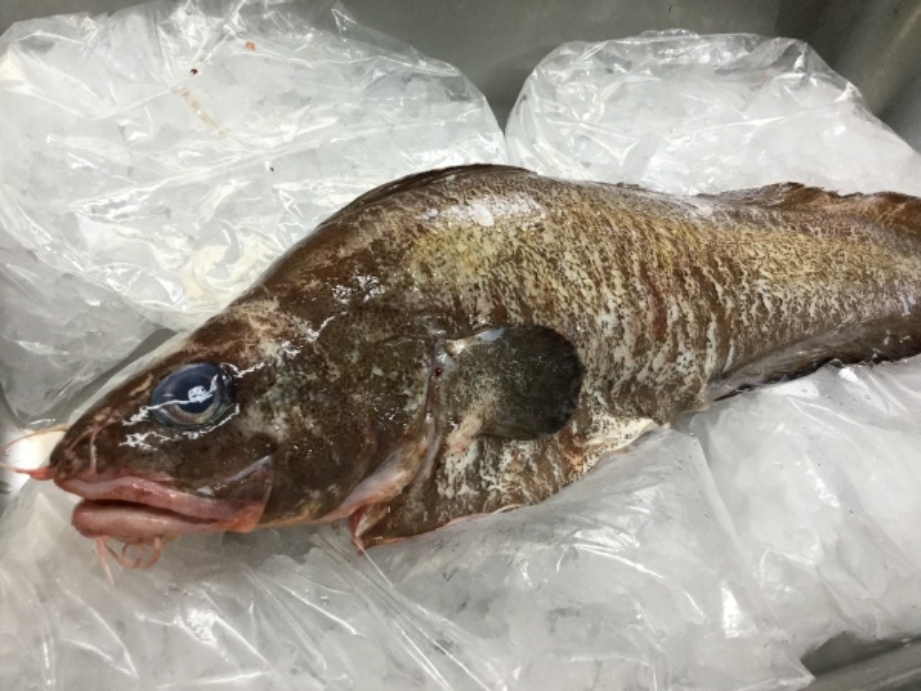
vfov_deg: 45.4
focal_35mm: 31
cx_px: 460
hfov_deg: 58.4
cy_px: 346
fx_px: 825
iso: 40
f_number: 2.4
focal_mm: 3.3
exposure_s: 1/30
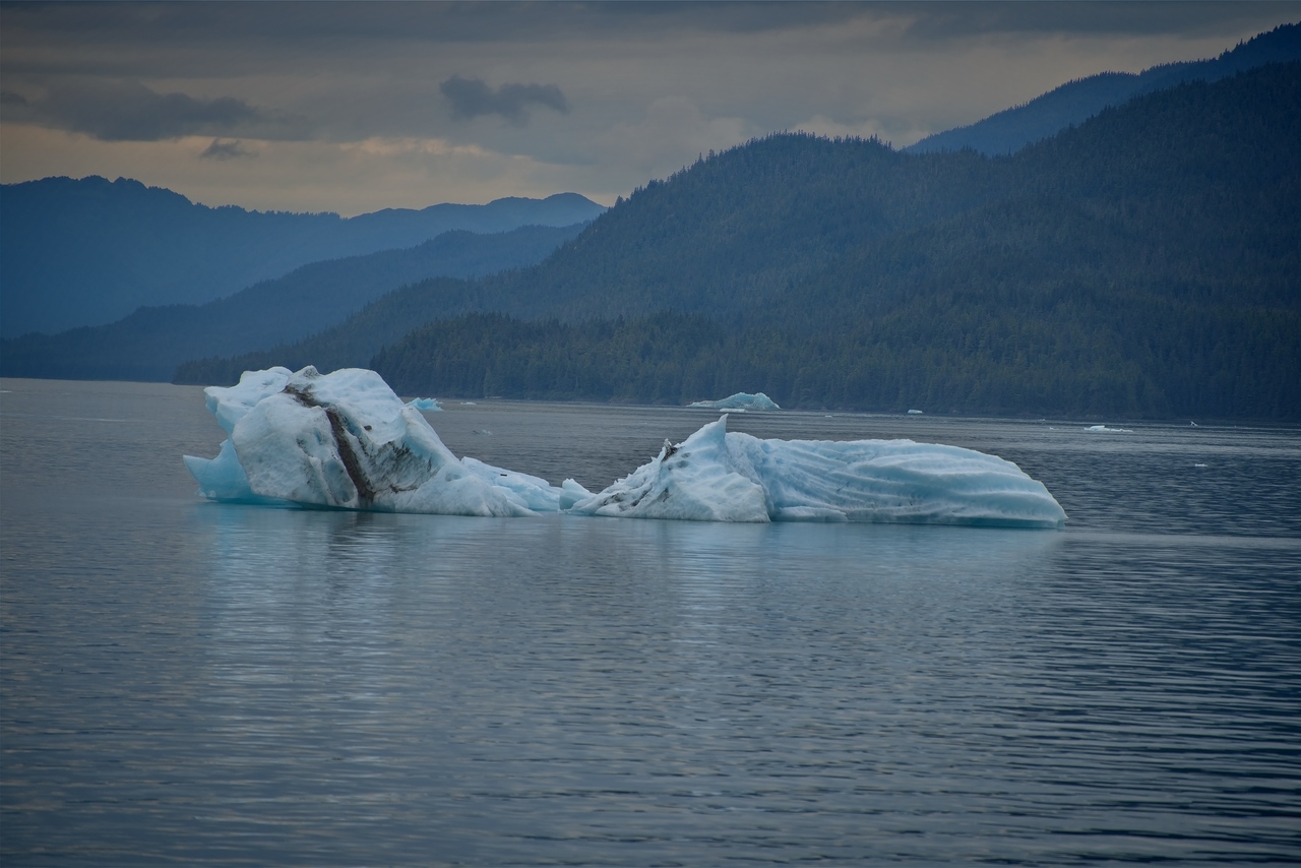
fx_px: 10843
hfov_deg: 6.9
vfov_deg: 4.6
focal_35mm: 300
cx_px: 650
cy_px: 434
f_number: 5.6
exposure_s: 1/640
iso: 160
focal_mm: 300
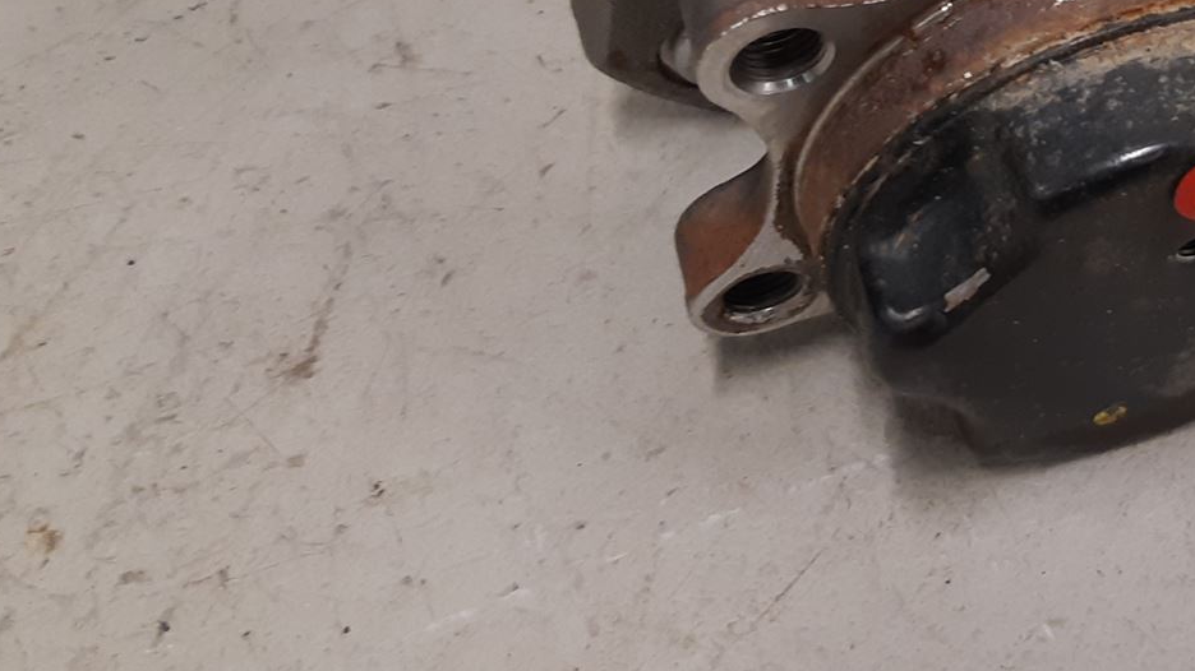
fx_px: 1964
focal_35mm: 62
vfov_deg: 18.6
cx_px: 1127
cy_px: -73
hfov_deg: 31.8
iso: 160
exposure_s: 1/50
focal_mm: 3.93
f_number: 1.7
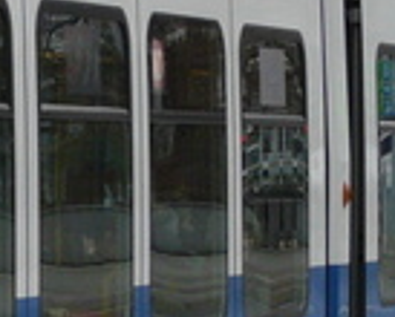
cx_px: -222
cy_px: 182
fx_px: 4332
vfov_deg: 4.2
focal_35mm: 370
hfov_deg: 5.2
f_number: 4
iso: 100
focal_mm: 8.5
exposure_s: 1/160
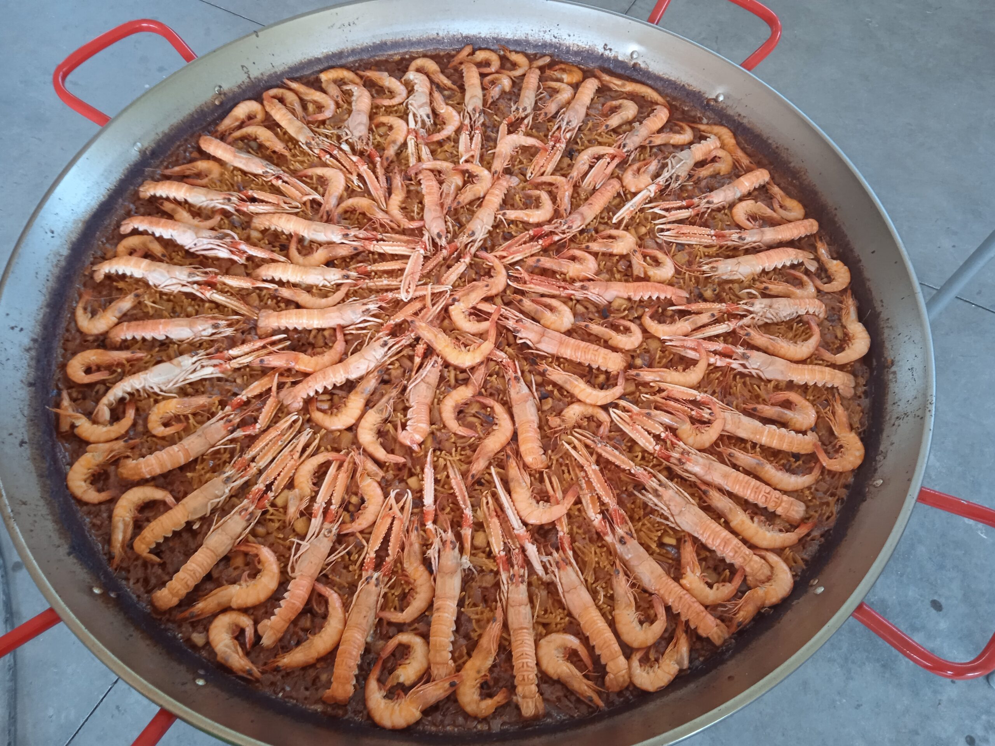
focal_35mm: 28
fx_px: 805
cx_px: 498
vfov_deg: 49.7
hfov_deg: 63.4
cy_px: 373
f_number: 2.2
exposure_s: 1/25
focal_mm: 3.43
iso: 472
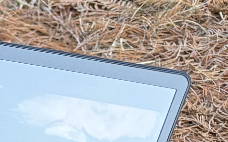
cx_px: -556
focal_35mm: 175
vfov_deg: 6.7
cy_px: 435
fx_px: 1088
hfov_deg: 8.7
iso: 125
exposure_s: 1/121
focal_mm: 6.76
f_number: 1.78
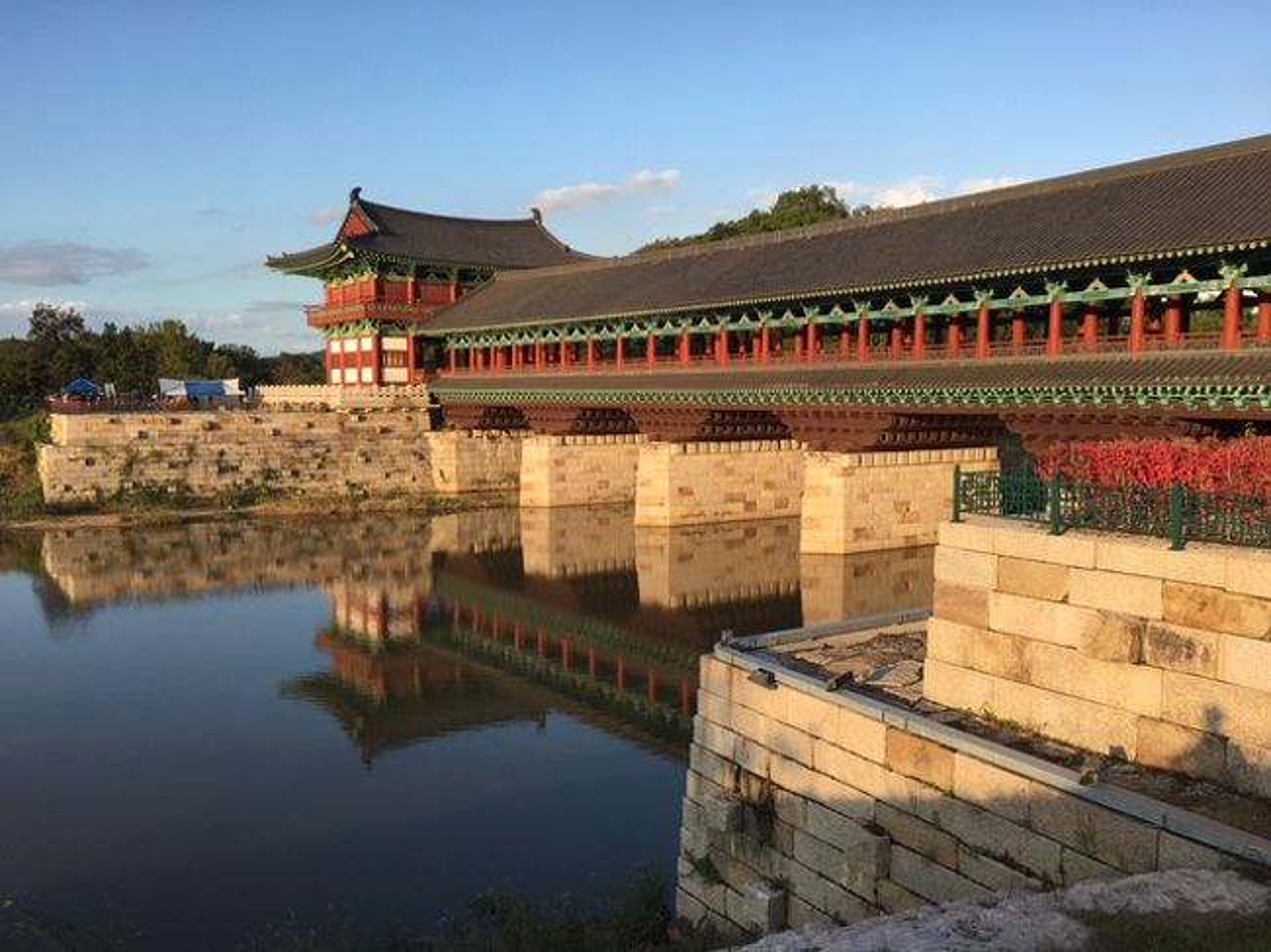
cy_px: 476
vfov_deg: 48.2
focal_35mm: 29
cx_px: 636
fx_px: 1064
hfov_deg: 61.7
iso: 25
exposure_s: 1/610
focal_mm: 4.15
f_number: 2.2
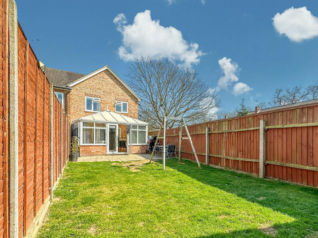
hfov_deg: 87.7
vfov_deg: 70.9
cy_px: 142
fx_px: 165
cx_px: 163
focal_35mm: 18
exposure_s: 1/900
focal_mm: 2.22
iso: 40
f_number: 2.2
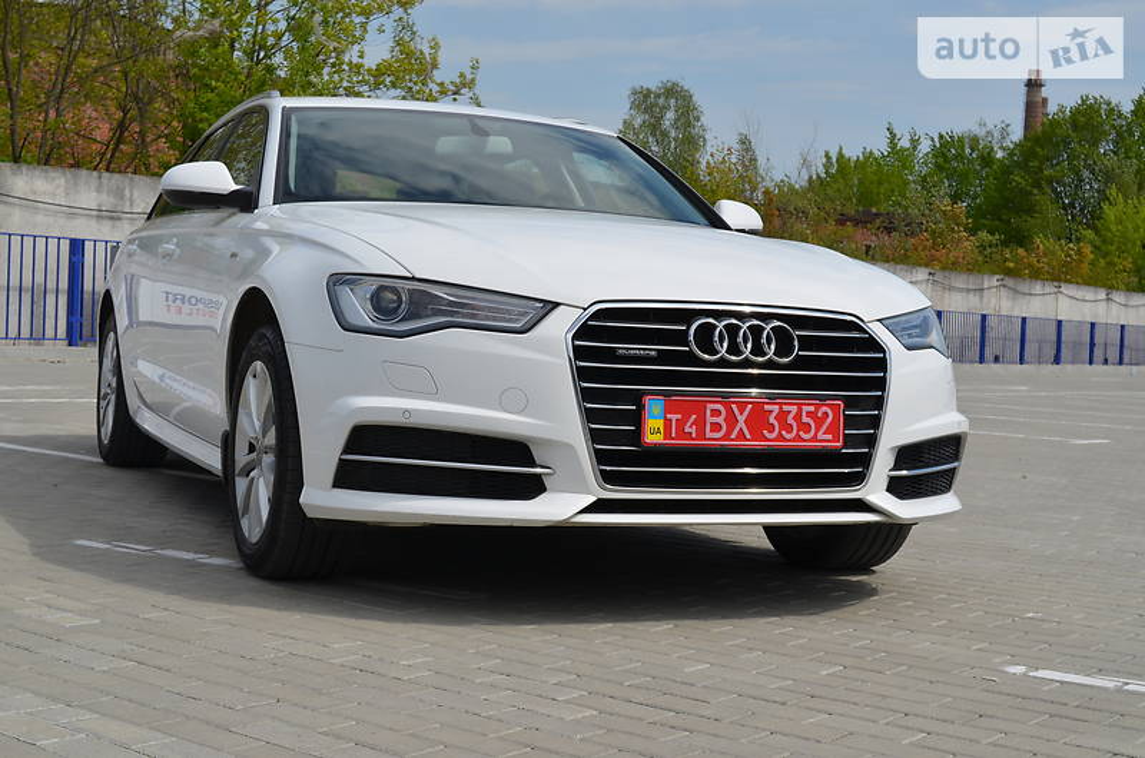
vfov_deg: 25.6
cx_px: 572
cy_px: 379
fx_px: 1666
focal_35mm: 52
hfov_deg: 37.9
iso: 100
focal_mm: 35
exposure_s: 1/250
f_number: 8
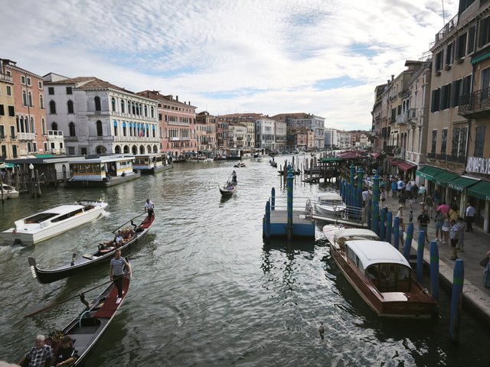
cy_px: 184
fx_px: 326
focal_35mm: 23
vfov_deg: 58.9
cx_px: 245
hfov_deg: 73.9
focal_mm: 5.35
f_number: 1.7
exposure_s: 1/2448
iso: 80
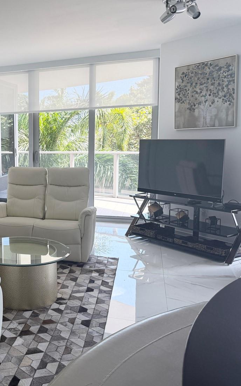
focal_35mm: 37
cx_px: -11
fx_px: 389
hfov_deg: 31.3
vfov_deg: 52.7
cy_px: 181
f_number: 1.78
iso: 80
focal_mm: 6.76
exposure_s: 1/138
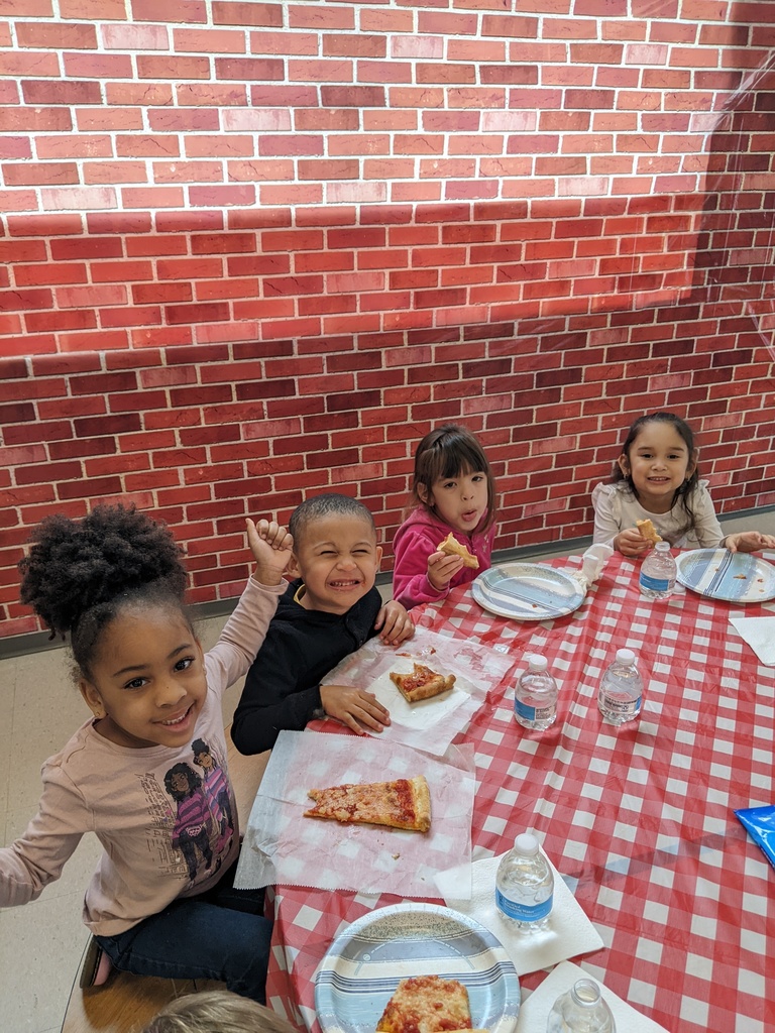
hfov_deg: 51.4
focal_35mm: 27
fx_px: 806
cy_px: 516
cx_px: 388
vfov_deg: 65.3
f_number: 1.8
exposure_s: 1/120
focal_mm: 4.44
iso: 57
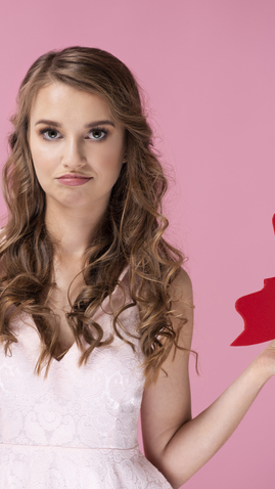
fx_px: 1438
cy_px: 244
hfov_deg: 10.9
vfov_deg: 19.3
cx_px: 76
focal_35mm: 111
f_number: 4.5
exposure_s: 1/125
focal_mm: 70
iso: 125
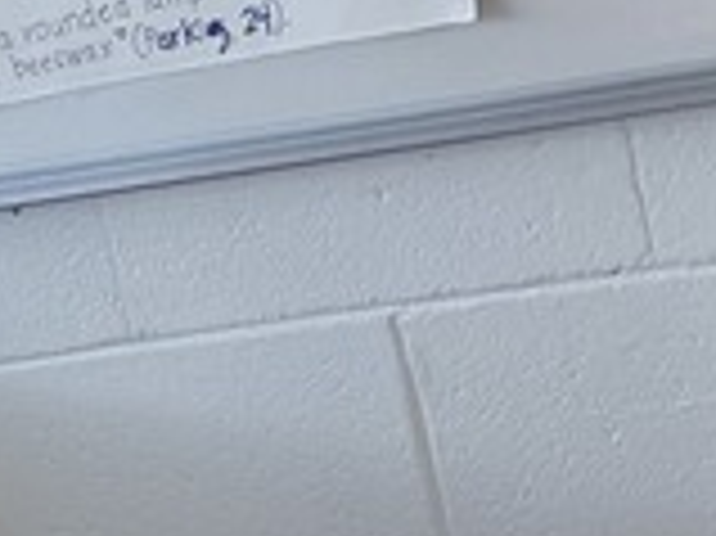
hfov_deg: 12.4
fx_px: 3059
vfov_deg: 8.2
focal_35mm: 148
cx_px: 1202
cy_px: -1158
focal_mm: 5.4
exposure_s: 1/120
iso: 320
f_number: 1.8
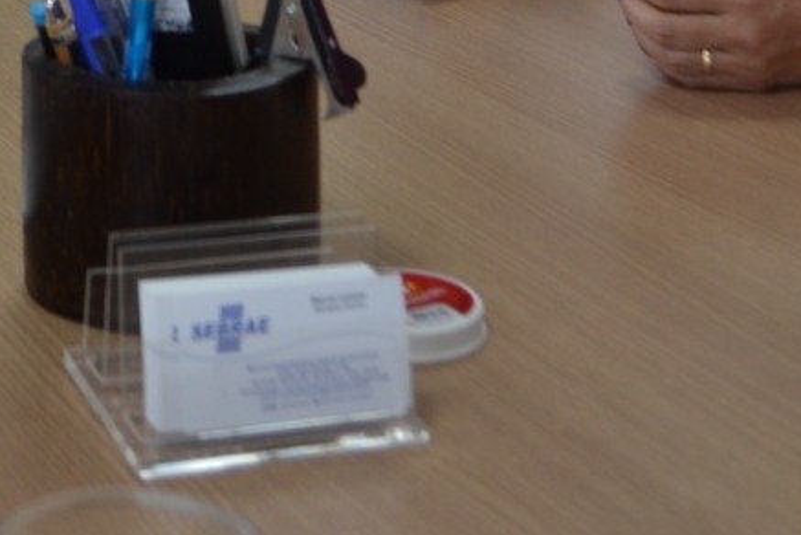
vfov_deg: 12.4
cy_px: -453
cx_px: 136
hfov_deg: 20.1
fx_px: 2226
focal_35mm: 100
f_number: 3.5
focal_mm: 18
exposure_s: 1/50
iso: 400
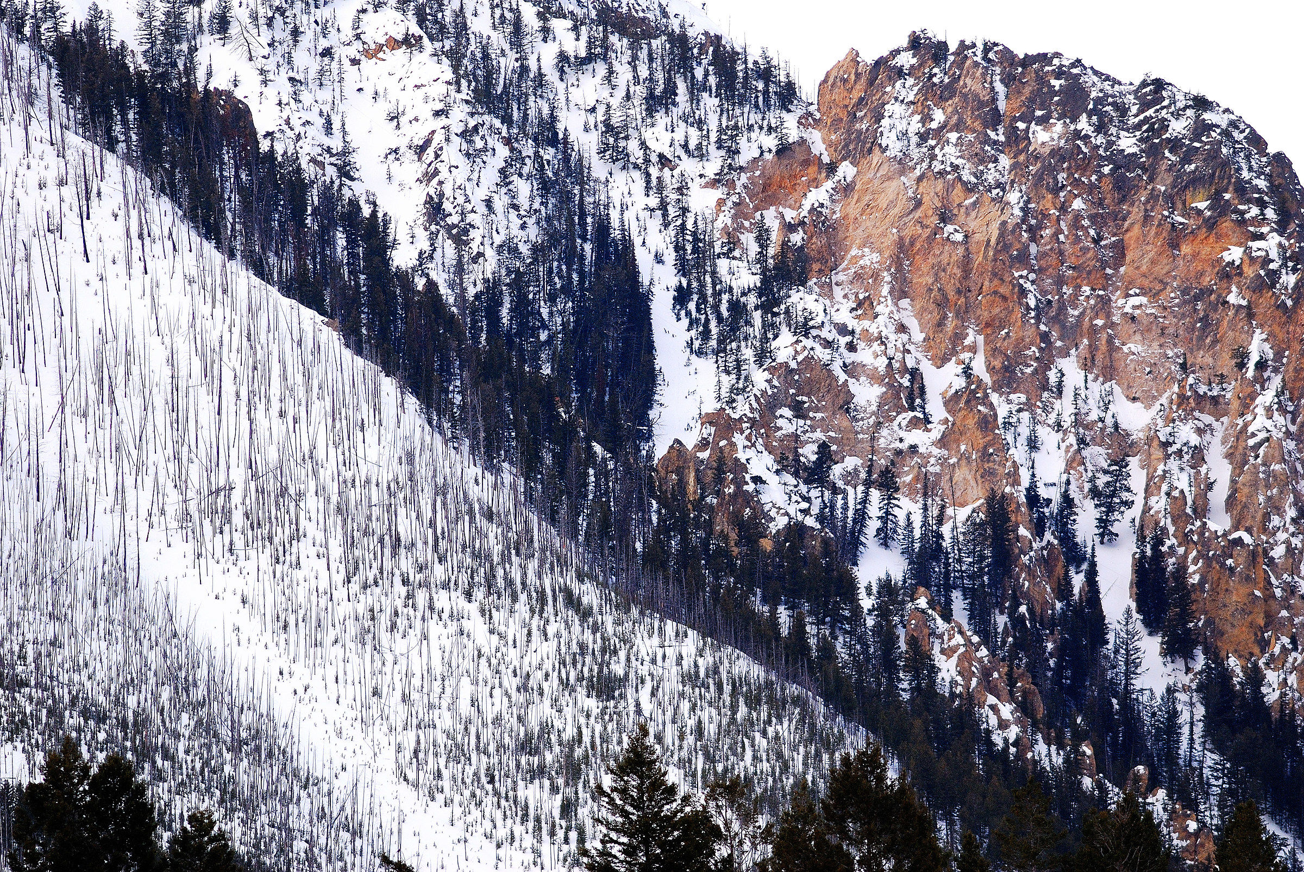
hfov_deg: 4.6
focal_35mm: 450
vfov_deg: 3.1
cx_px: 652
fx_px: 16318
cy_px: 436
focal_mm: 300
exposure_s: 1/640
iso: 400
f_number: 5.6
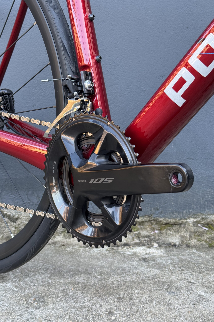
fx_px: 446
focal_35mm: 50
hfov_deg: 27.0
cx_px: 106
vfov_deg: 39.6
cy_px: 161
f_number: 1.78
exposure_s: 1/107
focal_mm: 6.76
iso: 100
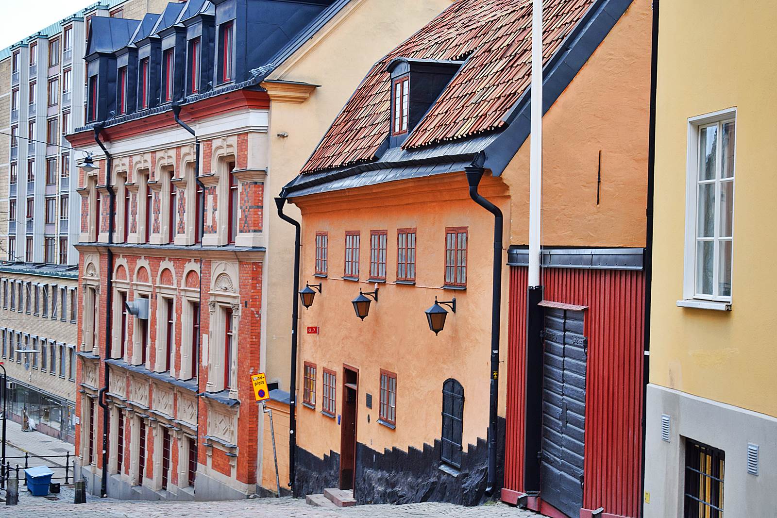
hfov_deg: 28.1
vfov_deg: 18.9
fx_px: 1554
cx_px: 388
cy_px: 259
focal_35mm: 72
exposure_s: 1/60
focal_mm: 48
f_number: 5.3
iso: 500
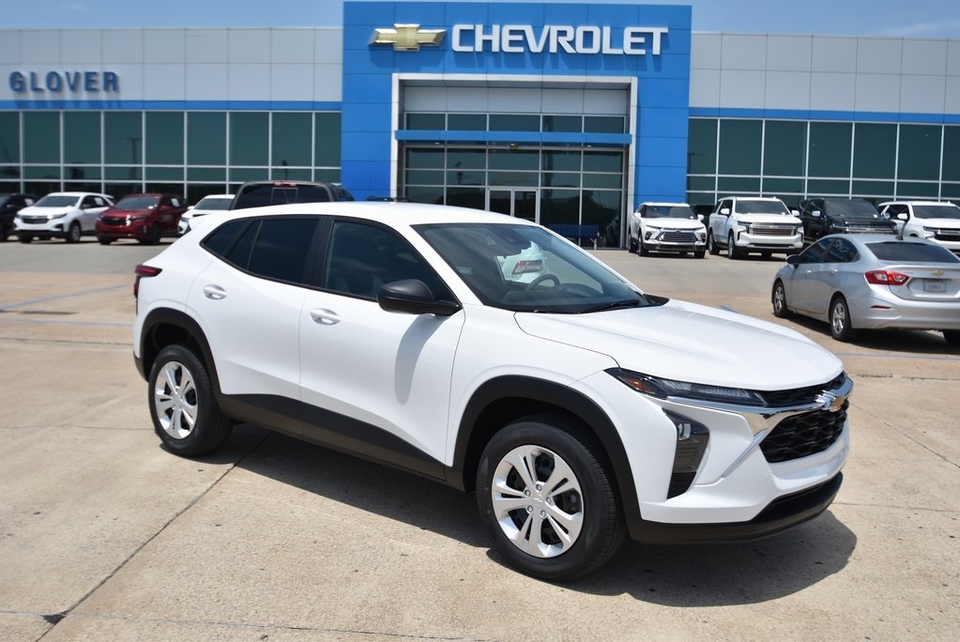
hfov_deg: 57.2
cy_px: 321
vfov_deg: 40.0
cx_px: 480
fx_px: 881
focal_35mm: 33
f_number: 5.6
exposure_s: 1/1000
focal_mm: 22
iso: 100
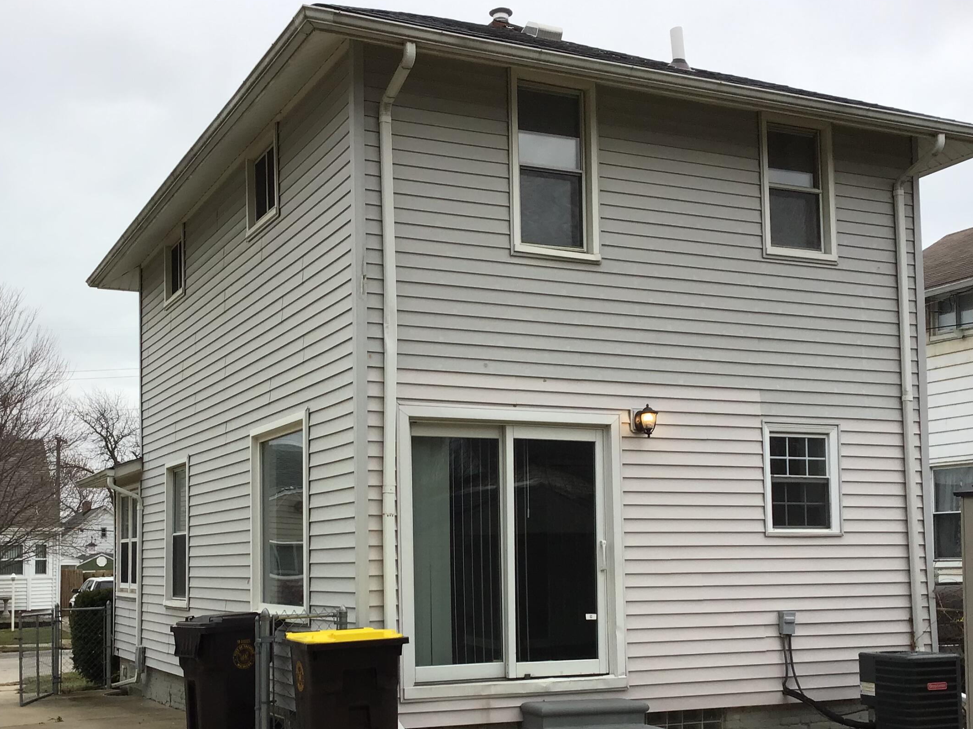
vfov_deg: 32.6
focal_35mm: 44
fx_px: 1237
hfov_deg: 42.9
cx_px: 428
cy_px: 482
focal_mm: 3.3
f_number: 2.4
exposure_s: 1/227
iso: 25
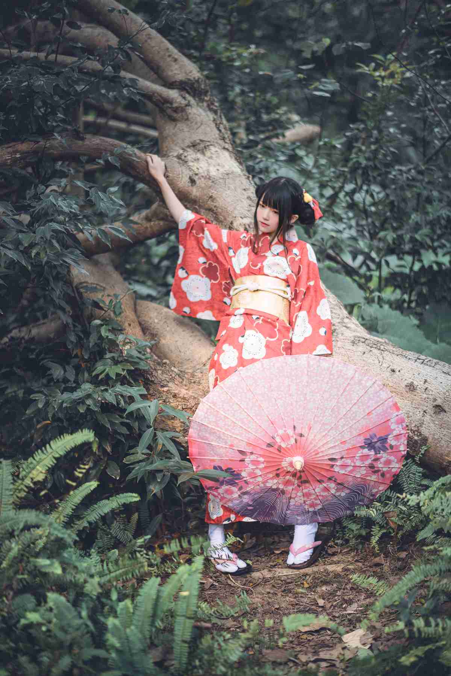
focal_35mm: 58
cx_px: 226
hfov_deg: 23.4
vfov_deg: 34.5
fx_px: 1089
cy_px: 338
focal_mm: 58
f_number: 1.4
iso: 100
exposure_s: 1/125
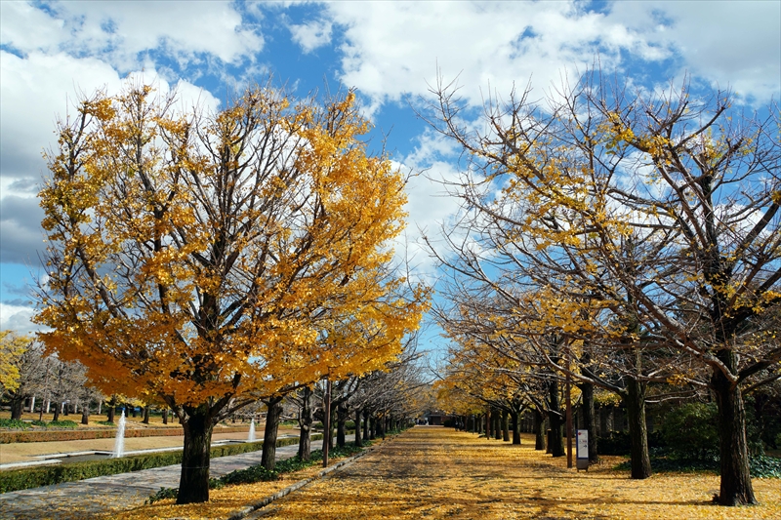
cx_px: 390
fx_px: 586
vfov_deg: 47.9
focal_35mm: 27
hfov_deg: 67.4
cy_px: 260
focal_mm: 18
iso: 100
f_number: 8
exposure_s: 1/250
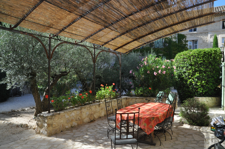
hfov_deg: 67.4
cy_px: 74
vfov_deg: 47.8
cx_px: 112
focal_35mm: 27
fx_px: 169
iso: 1000
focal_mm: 18
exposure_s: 1/400
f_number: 10
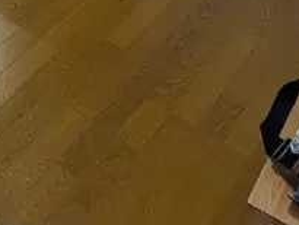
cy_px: -251
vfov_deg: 15.1
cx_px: 85
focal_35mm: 75
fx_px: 648
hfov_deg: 25.7
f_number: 1.95
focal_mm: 2.23
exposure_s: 1/50
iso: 50
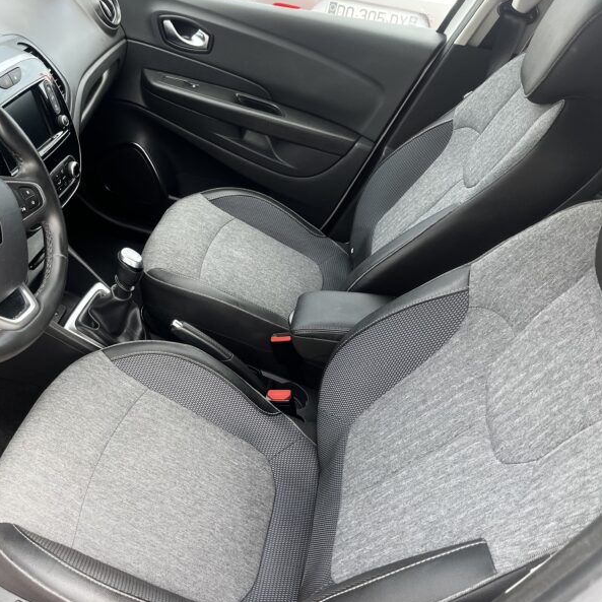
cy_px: 300
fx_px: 610
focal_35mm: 31
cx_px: 208
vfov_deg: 52.5
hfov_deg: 51.7
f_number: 1.6
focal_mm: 5.1
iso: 64
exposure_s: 1/154
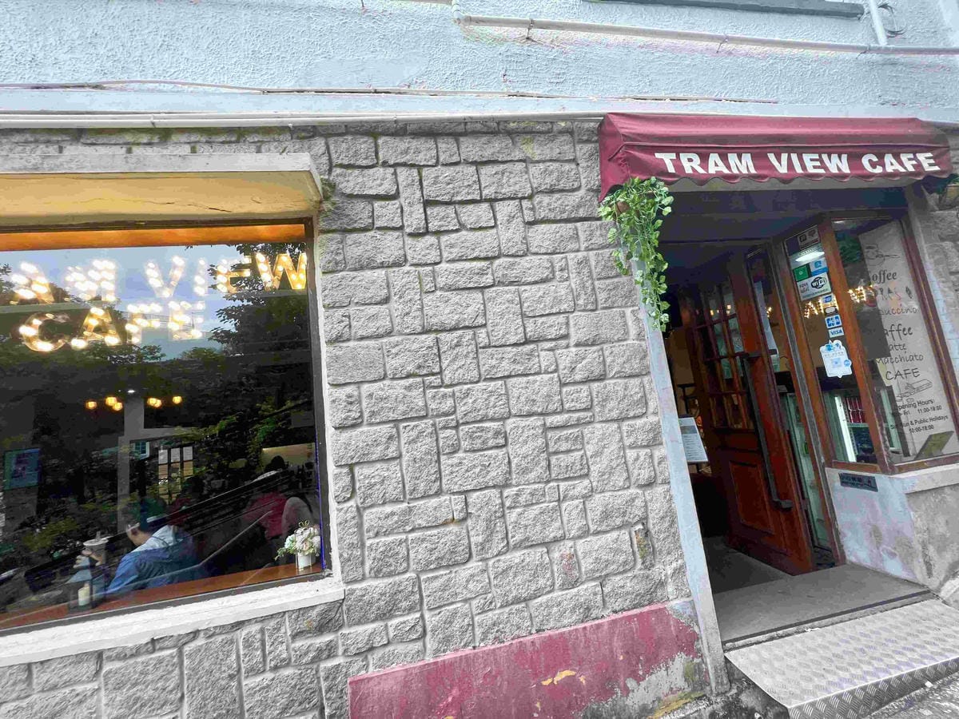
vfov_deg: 89.9
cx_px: 480
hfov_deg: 106.2
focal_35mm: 13
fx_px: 360
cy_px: 360
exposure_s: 1/159
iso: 32
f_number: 1.8
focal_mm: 1.57
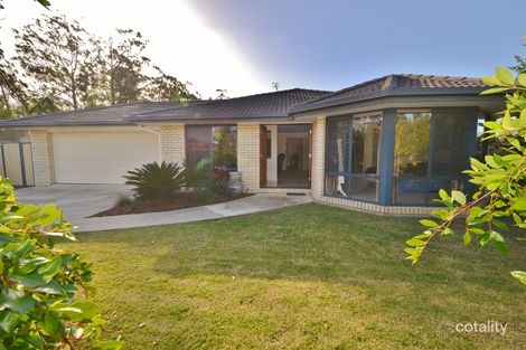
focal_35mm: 15
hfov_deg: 100.4
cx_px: 263
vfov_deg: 77.3
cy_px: 175
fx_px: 219
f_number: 7.1
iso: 100
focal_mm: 10
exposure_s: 1/200
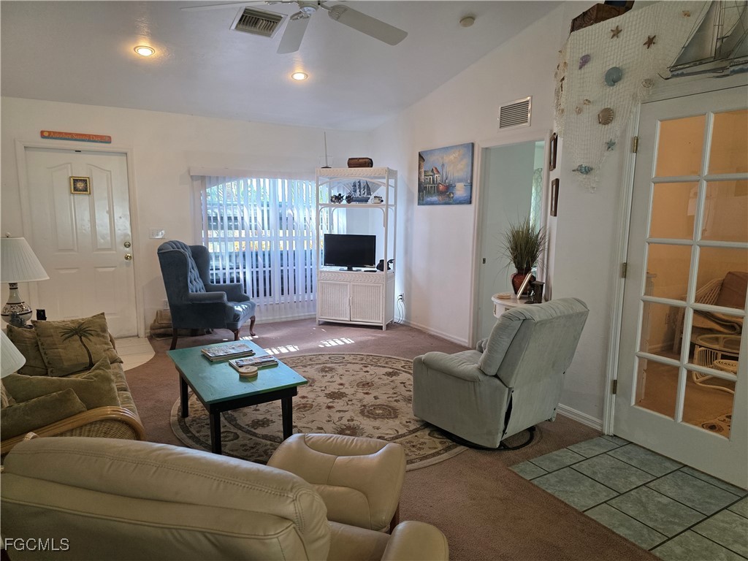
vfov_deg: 58.9
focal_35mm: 23
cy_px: 280
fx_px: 497
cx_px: 374
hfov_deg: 73.9
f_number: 1.7
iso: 160
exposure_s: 1/120
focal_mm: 6.3
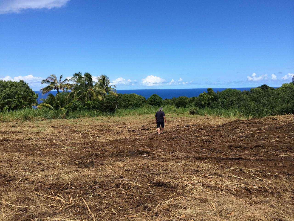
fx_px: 255
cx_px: 147
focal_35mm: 30
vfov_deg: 46.8
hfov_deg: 60.0
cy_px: 110
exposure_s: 1/1866
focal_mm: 4.12
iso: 32
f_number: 2.2
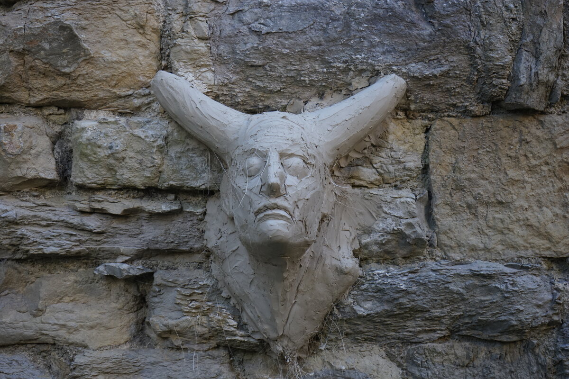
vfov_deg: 19.5
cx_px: 284
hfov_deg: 28.8
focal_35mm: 70
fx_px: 1106
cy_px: 190
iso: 1250
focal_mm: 70
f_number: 5.6
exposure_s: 1/160
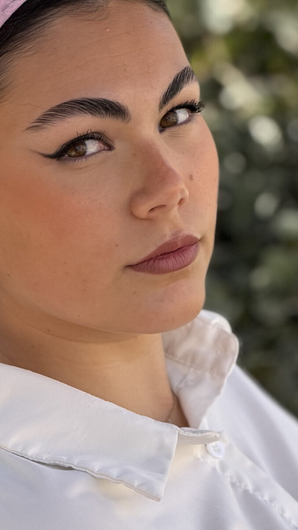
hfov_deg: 5.2
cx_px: 74
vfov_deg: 9.3
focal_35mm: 232
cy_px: 358
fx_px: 3259
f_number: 2.8
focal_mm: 16.89
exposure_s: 1/192
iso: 50
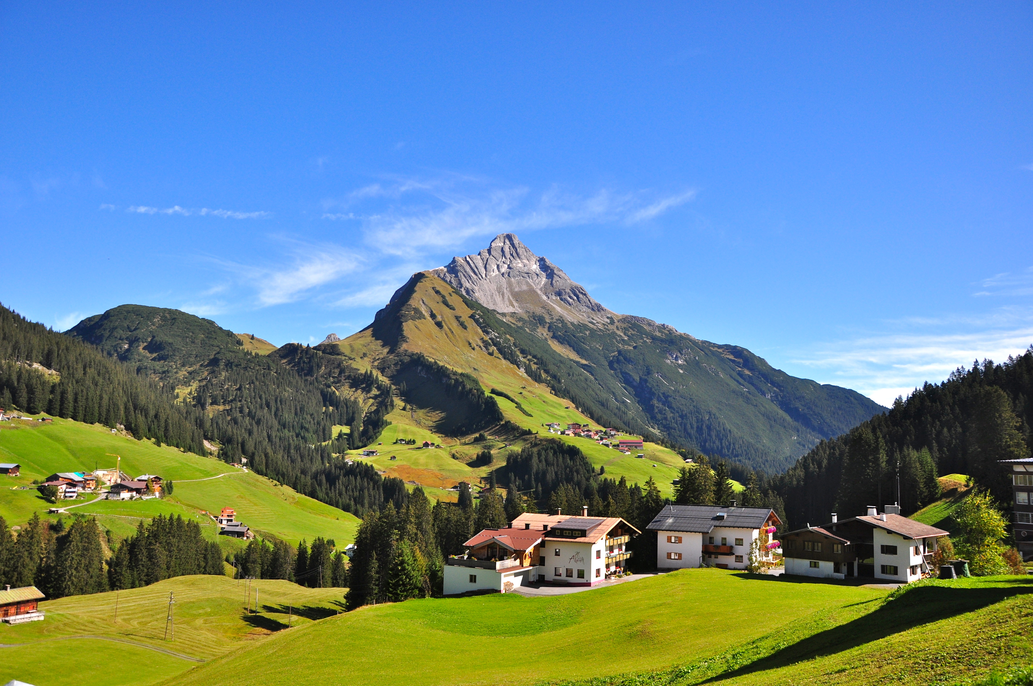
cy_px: 343
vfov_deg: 47.8
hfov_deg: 67.4
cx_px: 516
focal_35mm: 27
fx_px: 774
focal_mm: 18
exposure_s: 1/1600
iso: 250
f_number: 5.6
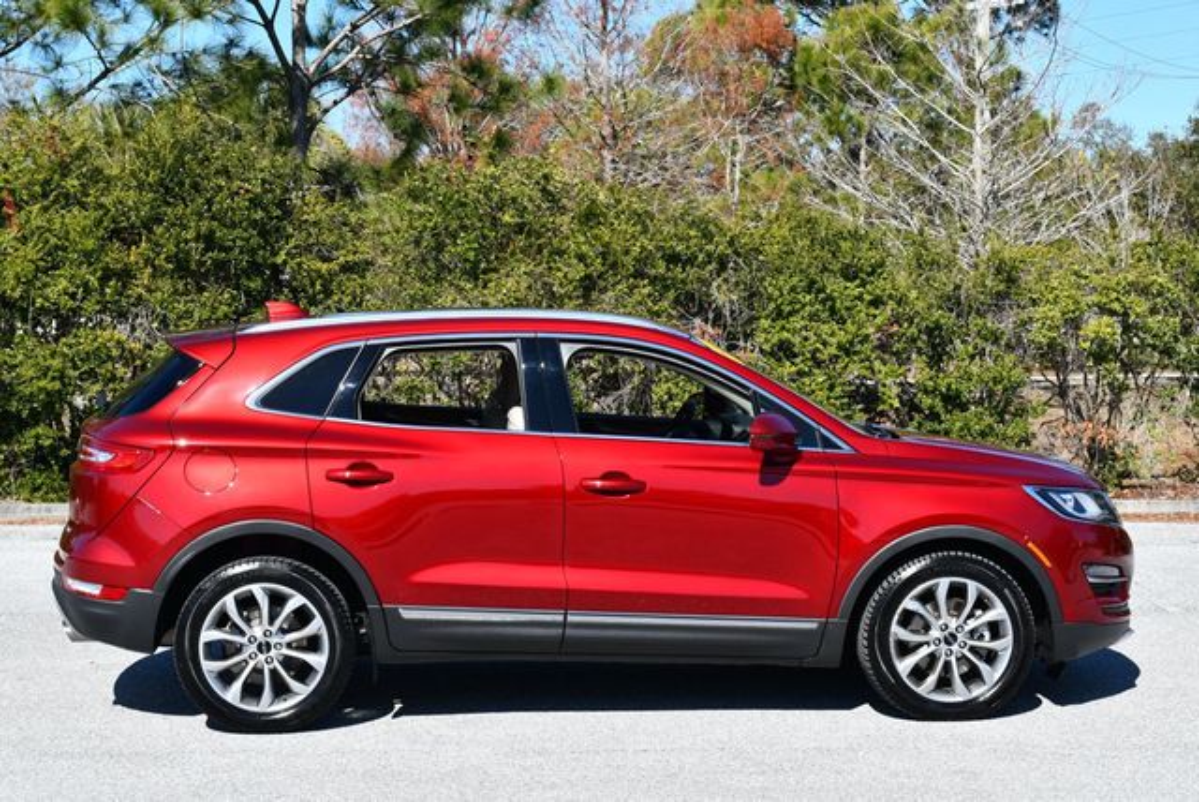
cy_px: 401
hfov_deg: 28.8
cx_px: 600
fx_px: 2333
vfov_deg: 19.5
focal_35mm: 70
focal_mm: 35
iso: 125
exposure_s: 1/250
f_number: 8
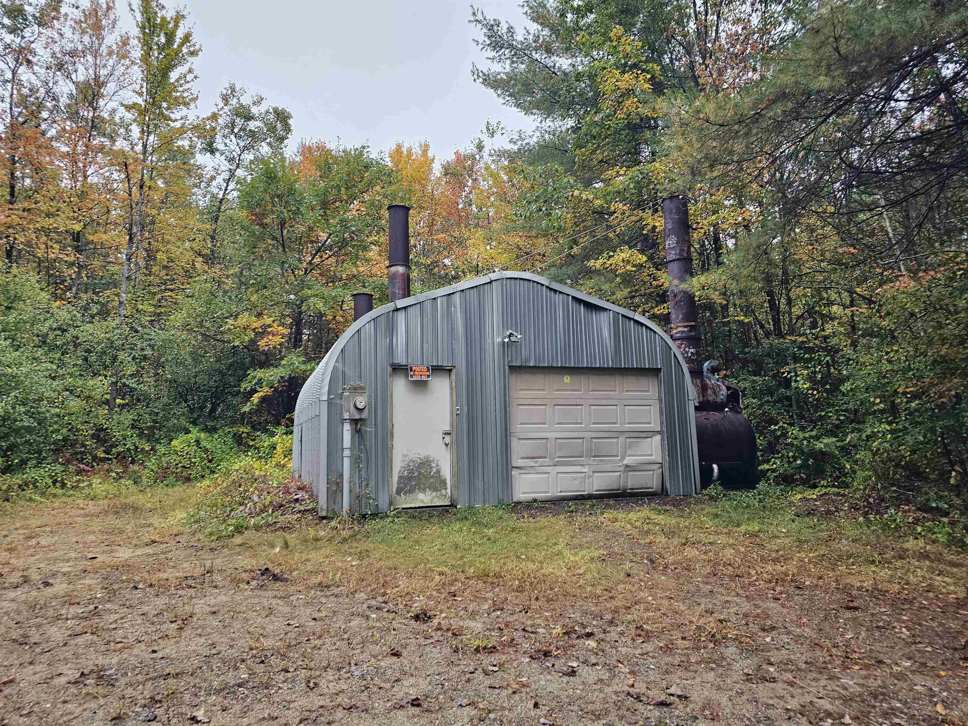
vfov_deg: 58.9
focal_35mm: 23
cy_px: 363
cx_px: 484
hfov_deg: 73.9
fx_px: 643
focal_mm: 6.3
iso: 160
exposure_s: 1/207
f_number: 1.7
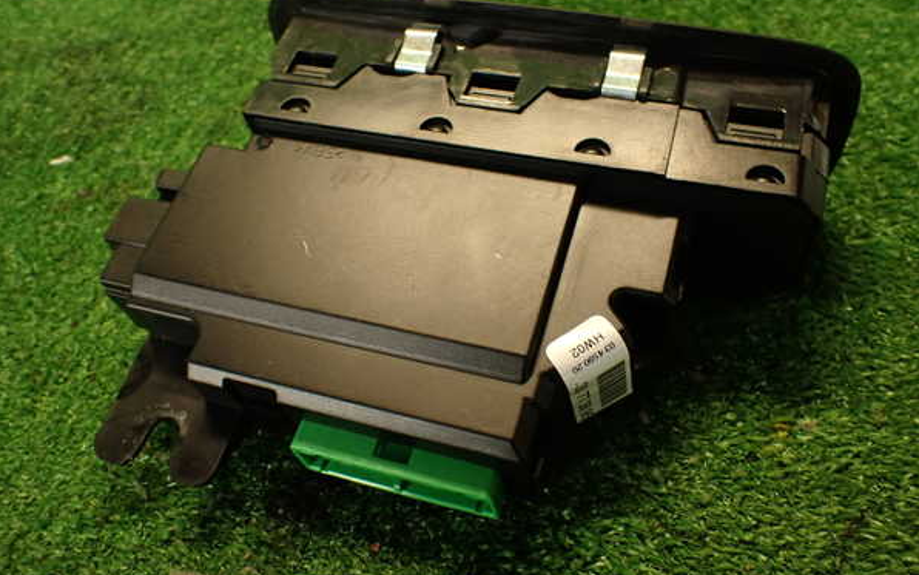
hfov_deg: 59.6
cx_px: 460
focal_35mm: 32
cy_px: 274
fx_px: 802
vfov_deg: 39.5
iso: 200
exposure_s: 1/30
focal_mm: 5.4
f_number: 2.3
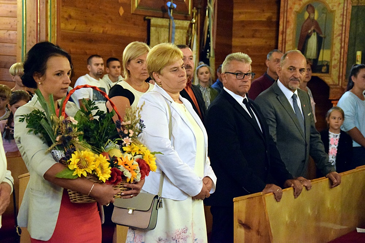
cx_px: 182
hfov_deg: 23.4
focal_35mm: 87
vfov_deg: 15.7
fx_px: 882
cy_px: 122
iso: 11400
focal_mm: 58
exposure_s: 1/100
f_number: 5.6
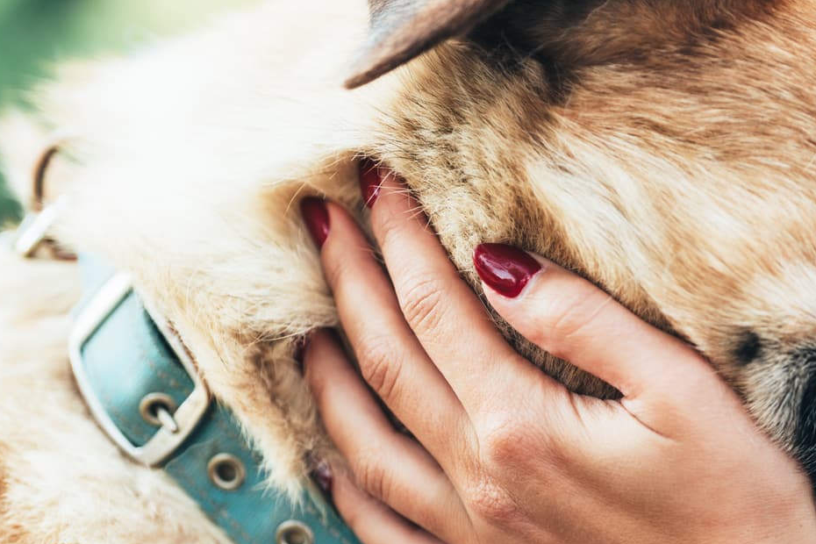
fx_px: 2584
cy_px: 437
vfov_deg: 12.0
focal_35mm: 114
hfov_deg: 17.6
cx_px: 793
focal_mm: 50
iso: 100
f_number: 2
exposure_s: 1/400
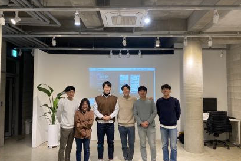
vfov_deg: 46.4
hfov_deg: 65.5
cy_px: 82
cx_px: 123
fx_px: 188
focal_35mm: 28
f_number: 1.8
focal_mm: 4.25
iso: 125
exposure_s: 1/60
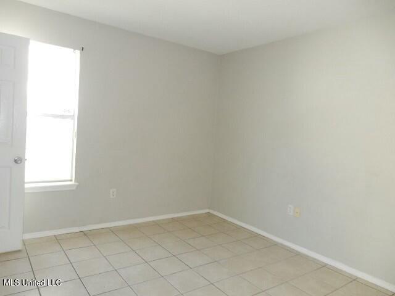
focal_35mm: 25
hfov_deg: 69.4
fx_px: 285
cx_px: 198
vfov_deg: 54.9
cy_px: 148
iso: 200
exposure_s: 1/30
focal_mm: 4.5
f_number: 3.7
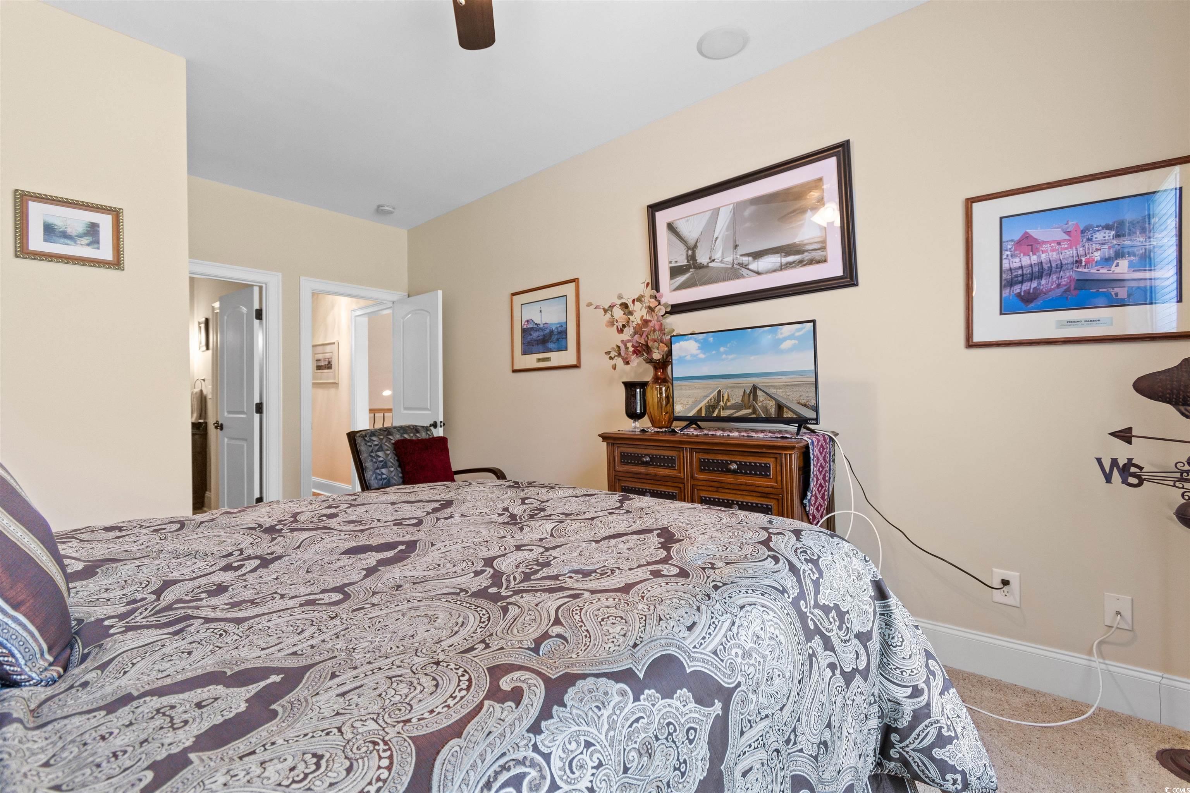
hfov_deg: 100.4
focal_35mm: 15
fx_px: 496
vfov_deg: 77.3
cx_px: 595
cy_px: 396
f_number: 4.5
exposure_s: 1.6
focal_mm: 10
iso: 100
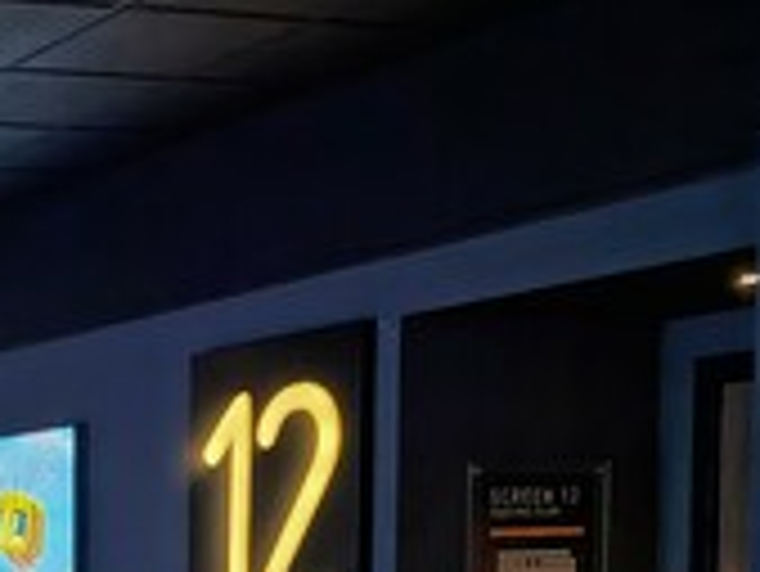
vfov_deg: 16.0
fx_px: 1911
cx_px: -432
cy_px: 779
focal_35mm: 87
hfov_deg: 19.2
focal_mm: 5.56
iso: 2276
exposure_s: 1/33.3
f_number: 1.8
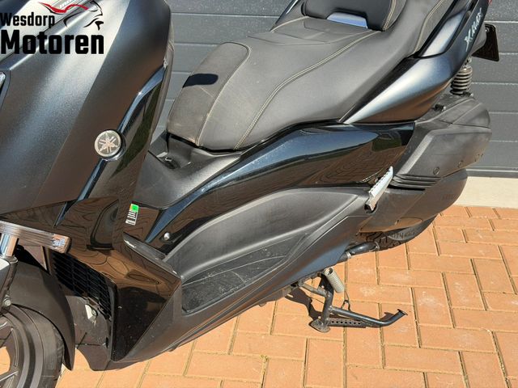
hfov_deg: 39.7
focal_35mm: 48
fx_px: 718
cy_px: 194
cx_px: 259
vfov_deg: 30.3
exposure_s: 1/2208
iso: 80
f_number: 1.78
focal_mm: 6.76
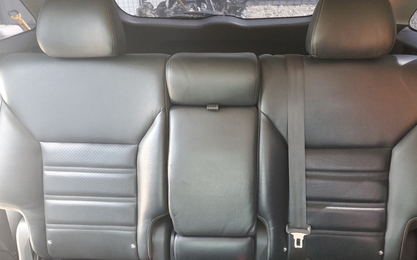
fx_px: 318
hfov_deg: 66.5
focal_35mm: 28
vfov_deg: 44.4
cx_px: 207
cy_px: 152
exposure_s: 1/60.2
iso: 144
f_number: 1.5
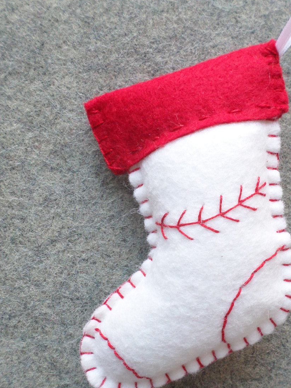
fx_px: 493
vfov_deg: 42.9
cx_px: 210
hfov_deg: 32.4
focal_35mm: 44
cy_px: 212
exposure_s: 1/30
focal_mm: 4.5
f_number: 2.5
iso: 100
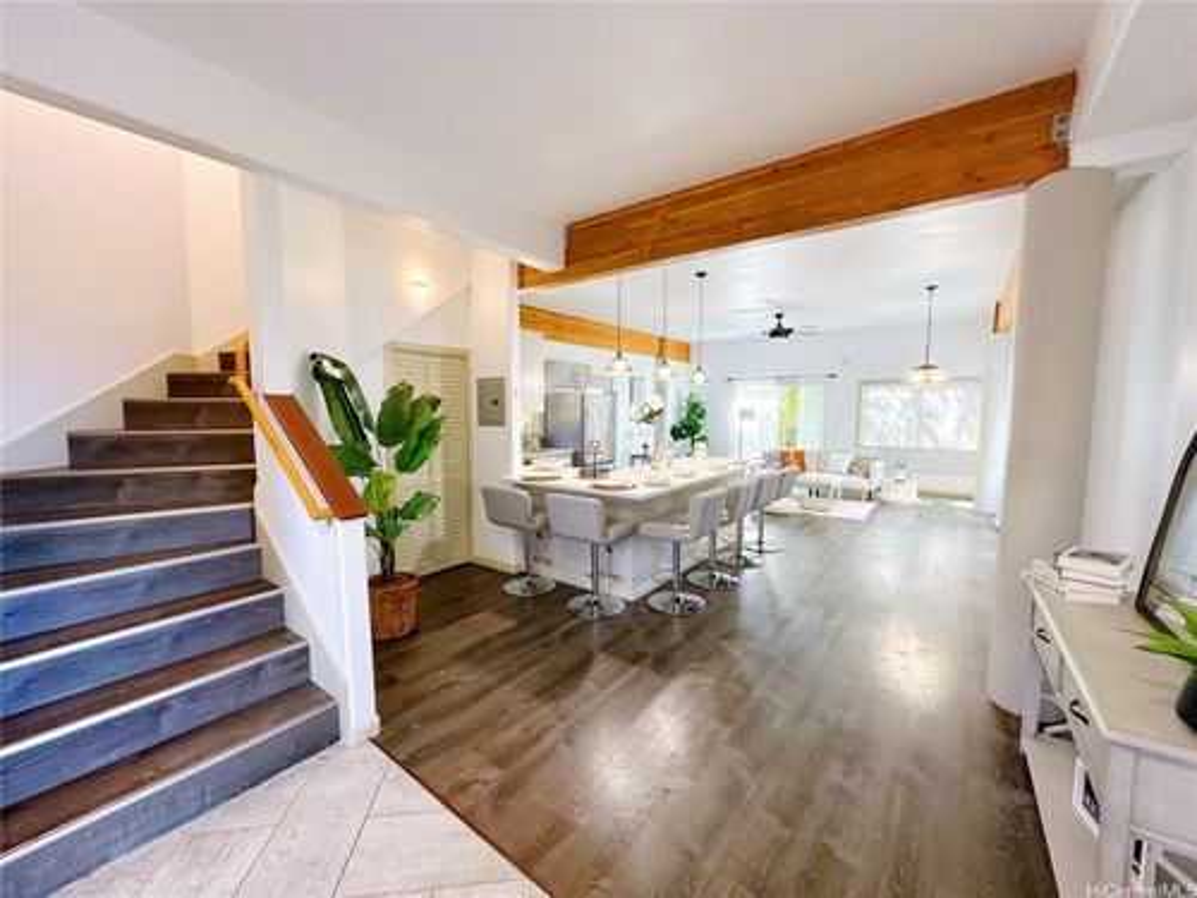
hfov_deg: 102.1
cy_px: 449
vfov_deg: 85.7
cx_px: 598
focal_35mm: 14
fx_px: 484
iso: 200
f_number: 2.2
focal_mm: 2.22
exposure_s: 1/60
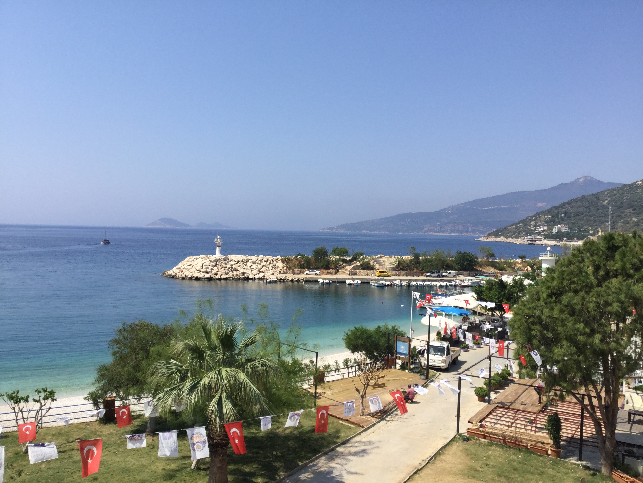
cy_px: 242
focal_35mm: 31
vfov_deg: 45.4
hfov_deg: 58.4
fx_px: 576
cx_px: 322
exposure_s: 1/1733
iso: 25
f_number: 2.4
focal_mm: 3.3
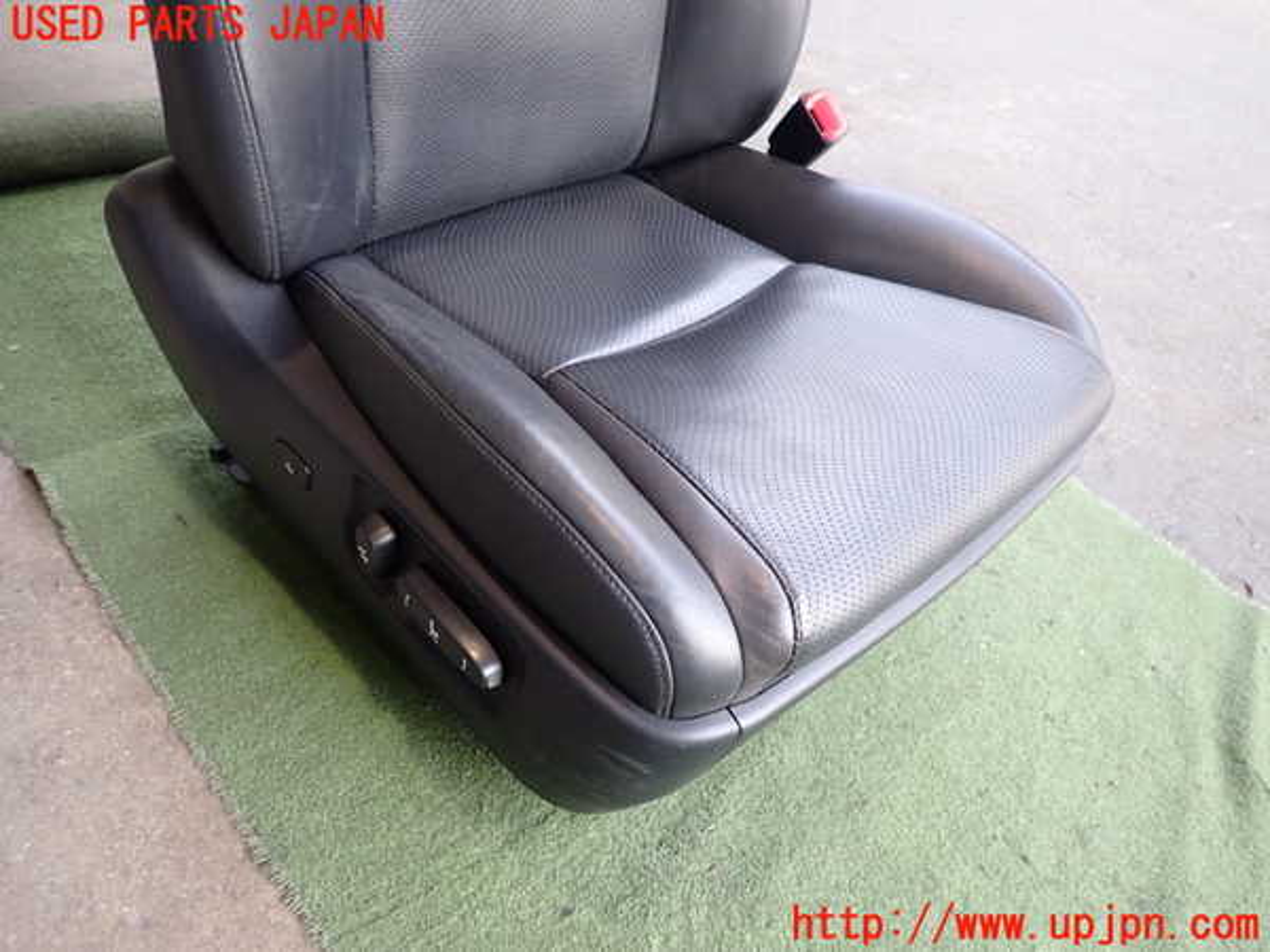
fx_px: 917
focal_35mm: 25
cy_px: 476
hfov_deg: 69.4
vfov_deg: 54.9
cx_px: 635
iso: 200
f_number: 2
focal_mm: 4.5
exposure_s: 1/60
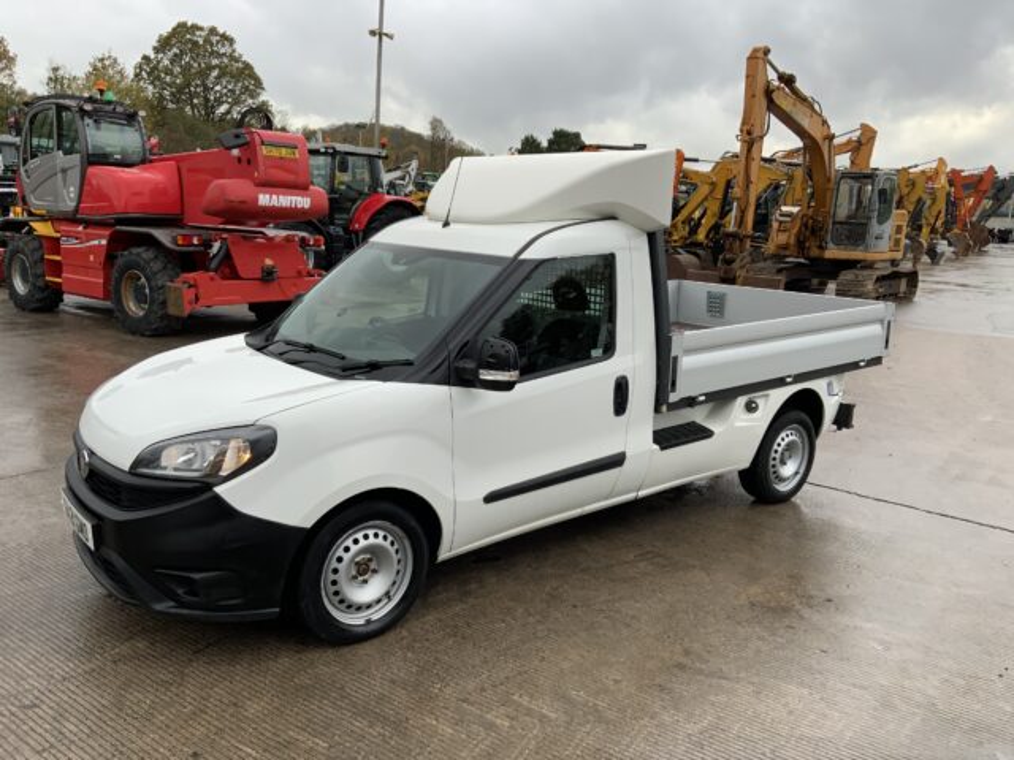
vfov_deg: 48.2
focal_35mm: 29
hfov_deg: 61.7
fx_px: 849
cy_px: 380
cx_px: 507
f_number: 1.8
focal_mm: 3
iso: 16
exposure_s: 1/383
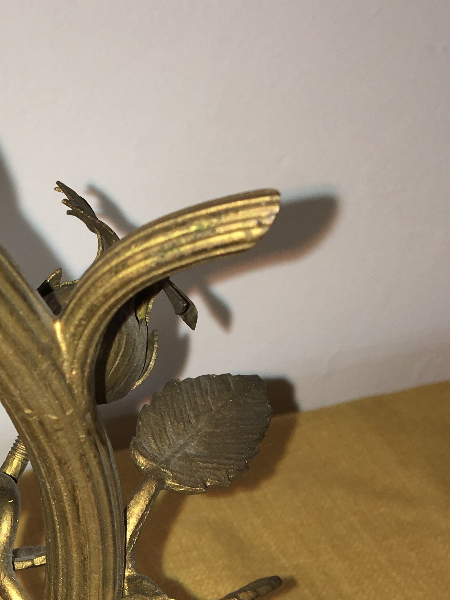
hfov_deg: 20.8
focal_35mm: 67
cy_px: 460
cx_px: -48
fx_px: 1161
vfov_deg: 28.5
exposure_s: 1/77
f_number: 2.2
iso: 25
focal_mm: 4.15
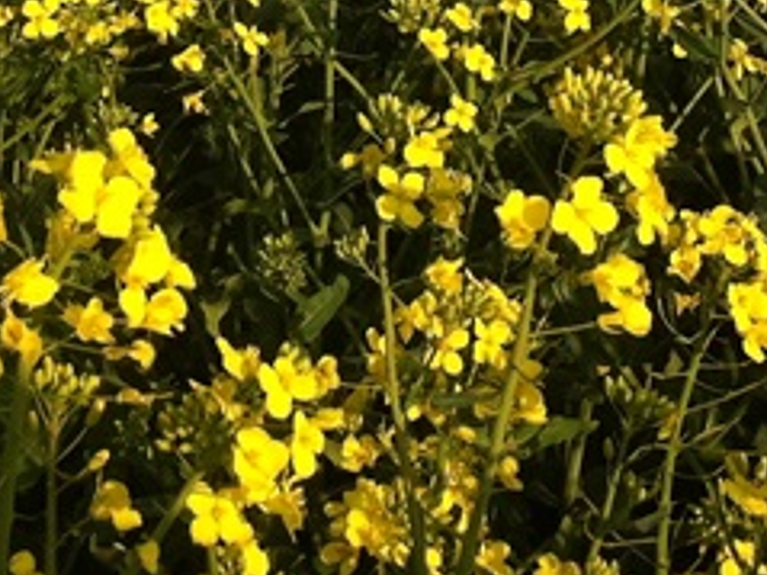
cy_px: -312
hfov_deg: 16.8
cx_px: 295
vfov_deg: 12.0
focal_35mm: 117
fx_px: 2591
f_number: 2.8
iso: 80
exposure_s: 1/1077
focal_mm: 3.85
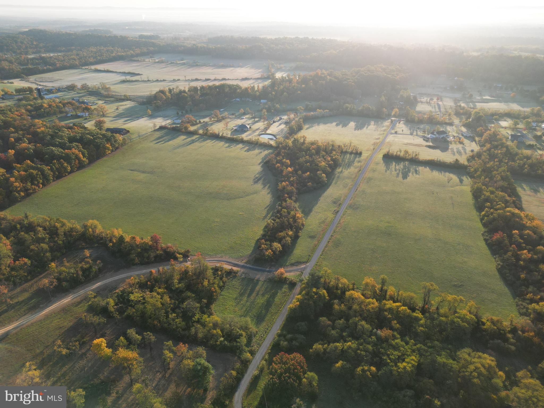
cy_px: 204
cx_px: 272
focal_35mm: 24
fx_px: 377
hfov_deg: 71.6
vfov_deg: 56.8
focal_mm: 6.72
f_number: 1.7
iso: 200
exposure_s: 1/1000
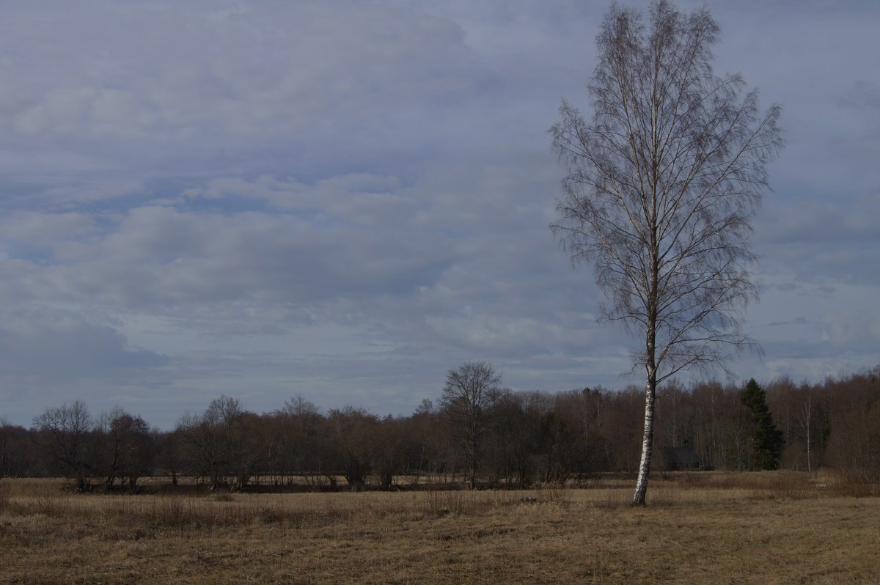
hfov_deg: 43.6
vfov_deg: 29.8
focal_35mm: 45
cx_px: 440
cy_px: 292
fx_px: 1099
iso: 100
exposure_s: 1/640
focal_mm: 30
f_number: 9
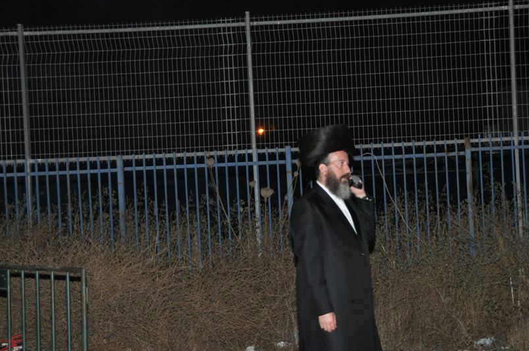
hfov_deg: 21.2
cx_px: 327
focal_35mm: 96
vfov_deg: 14.2
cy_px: 175
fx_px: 1409
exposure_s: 1/60
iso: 800
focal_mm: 50
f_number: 4.8
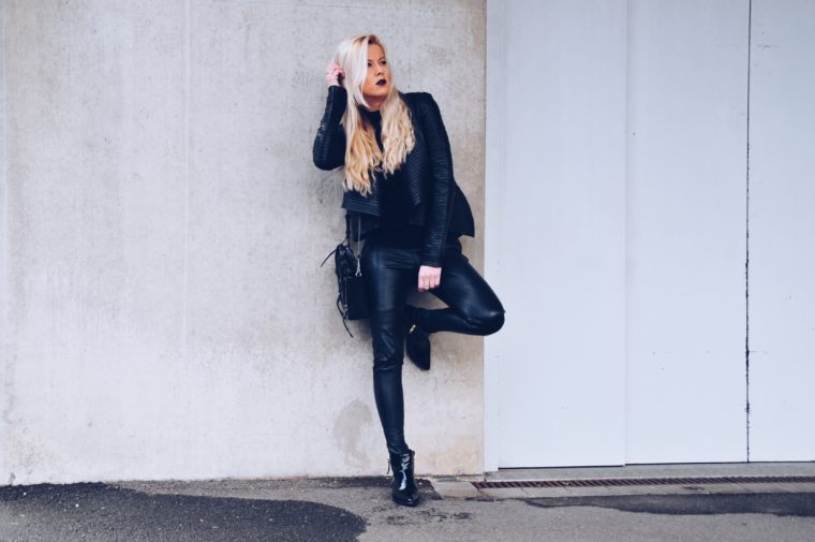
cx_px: 408
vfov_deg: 28.0
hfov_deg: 41.2
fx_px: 1085
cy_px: 271
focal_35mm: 48
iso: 250
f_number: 7.1
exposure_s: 1/50
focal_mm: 32
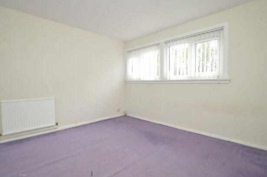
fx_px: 118
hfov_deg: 96.9
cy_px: 85
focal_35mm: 16
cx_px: 135
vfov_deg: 73.4
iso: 450
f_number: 4
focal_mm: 10
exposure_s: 1/60
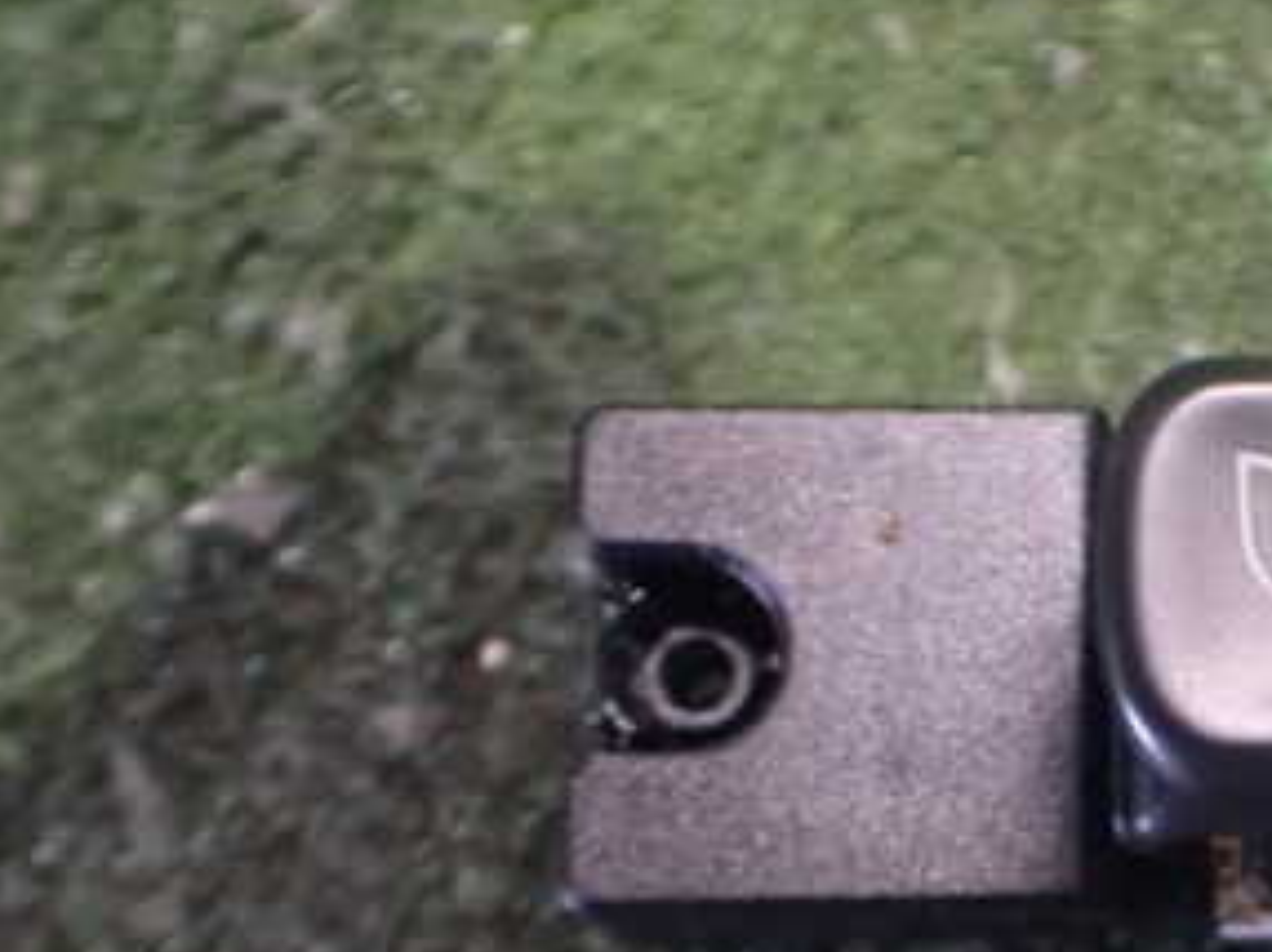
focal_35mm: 63
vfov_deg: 23.2
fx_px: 2313
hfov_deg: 28.7
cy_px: 587
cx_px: 1294
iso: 1250
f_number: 2.3
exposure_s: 1/30
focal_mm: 5.4
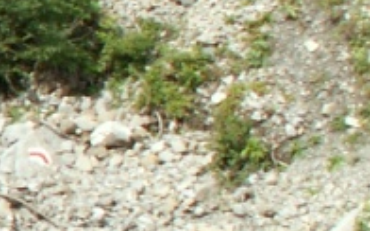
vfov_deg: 6.7
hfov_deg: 9.5
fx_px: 1954
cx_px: -559
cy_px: 150
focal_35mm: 194
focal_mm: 5.86
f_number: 8
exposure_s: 1/80
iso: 50
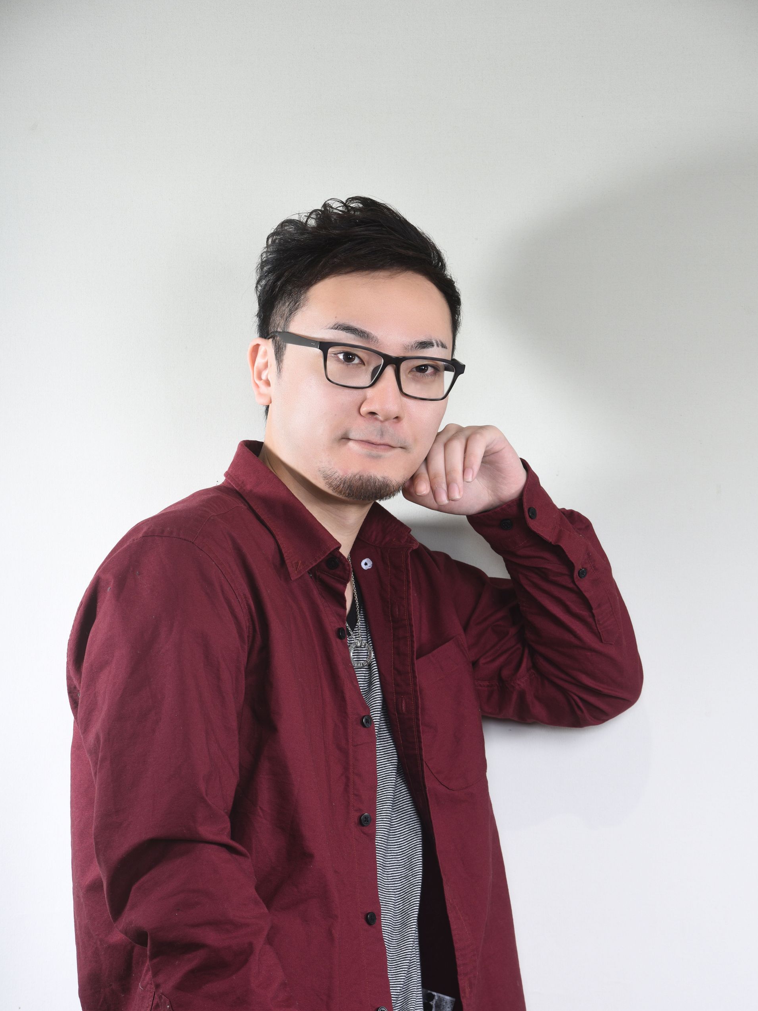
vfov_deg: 13.4
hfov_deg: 10.1
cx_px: 381
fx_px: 4293
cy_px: 557
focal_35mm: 147
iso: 100
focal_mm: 135
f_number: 13
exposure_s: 1/200
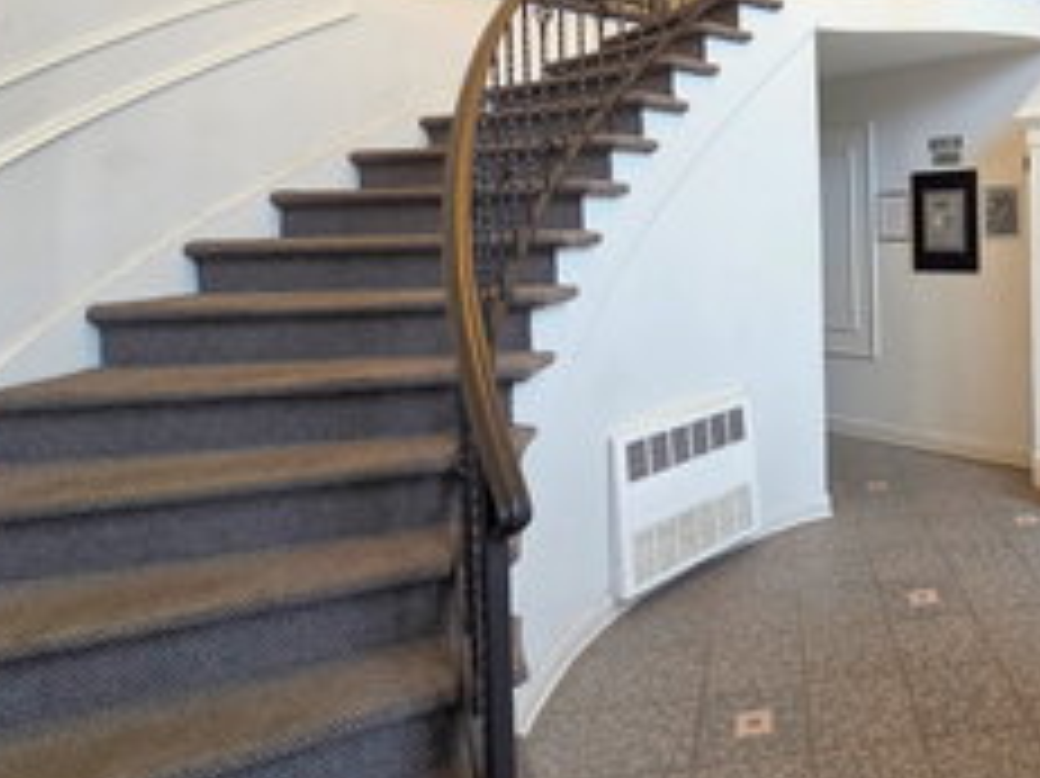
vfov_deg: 55.0
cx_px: 894
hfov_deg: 62.6
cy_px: 229
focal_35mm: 24
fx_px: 721
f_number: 2.2
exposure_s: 1/60
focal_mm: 2.2
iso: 250
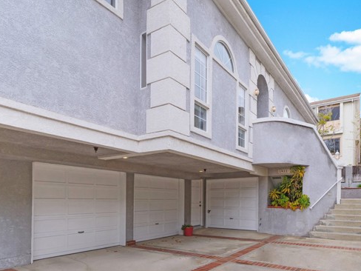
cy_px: 165
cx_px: 217
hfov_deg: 78.1
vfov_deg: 62.8
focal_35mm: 21
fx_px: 219
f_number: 8
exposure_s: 1/100
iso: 320
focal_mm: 8
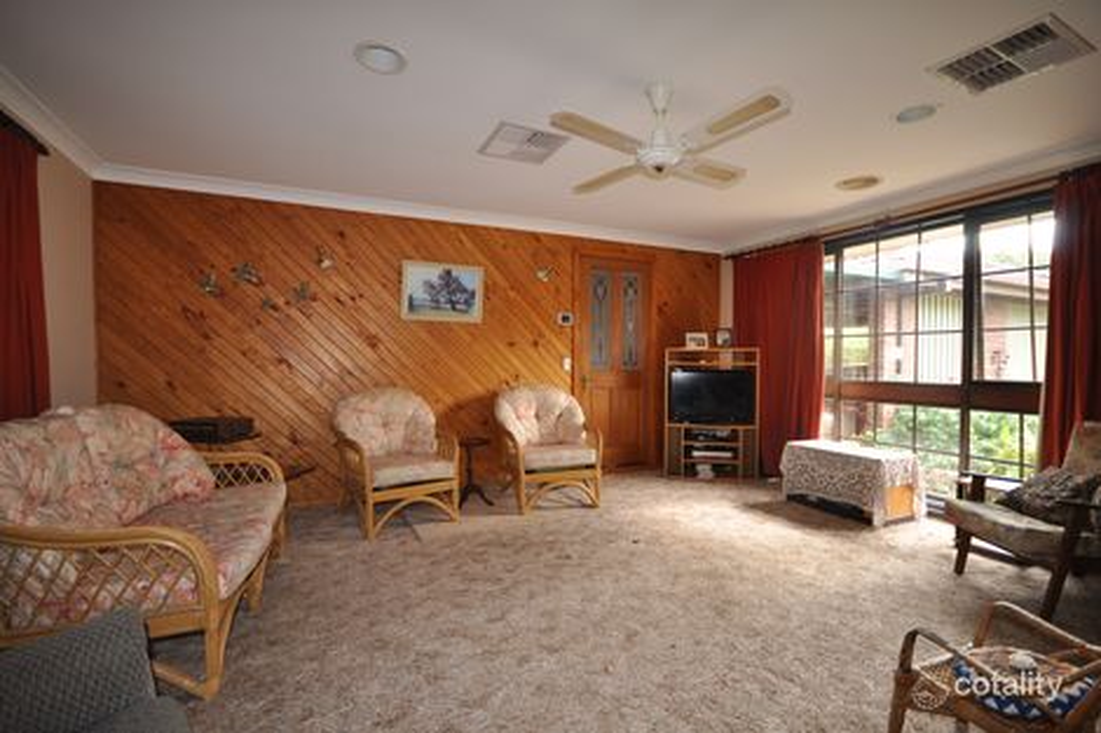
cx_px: 550
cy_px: 366
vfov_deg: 77.3
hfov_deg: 100.4
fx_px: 459
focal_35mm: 15
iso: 450
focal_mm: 10
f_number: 4
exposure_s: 1/60
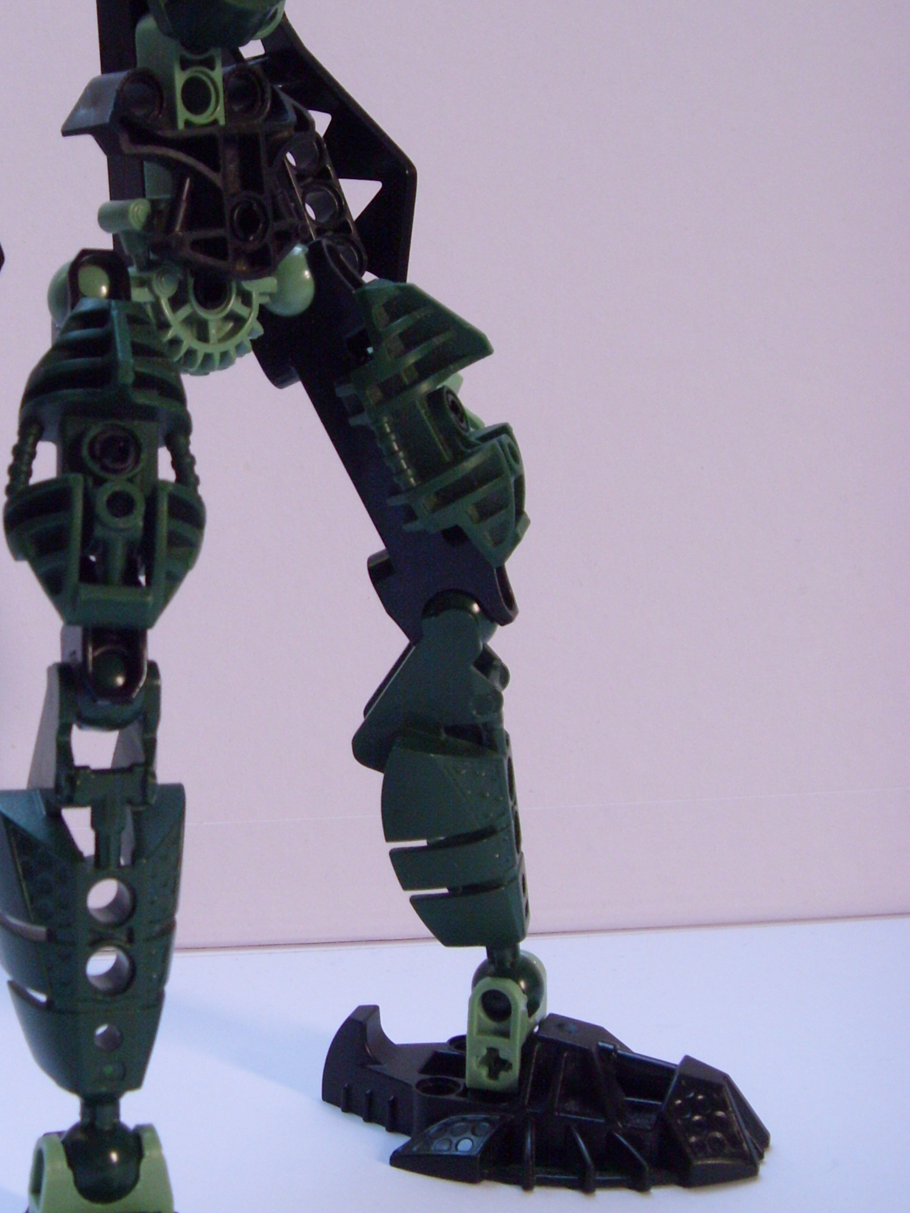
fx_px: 1858
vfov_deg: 36.0
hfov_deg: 27.0
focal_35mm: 53
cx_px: 191
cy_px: 473
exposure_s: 1/17
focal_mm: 6.3
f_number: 3.5
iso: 100
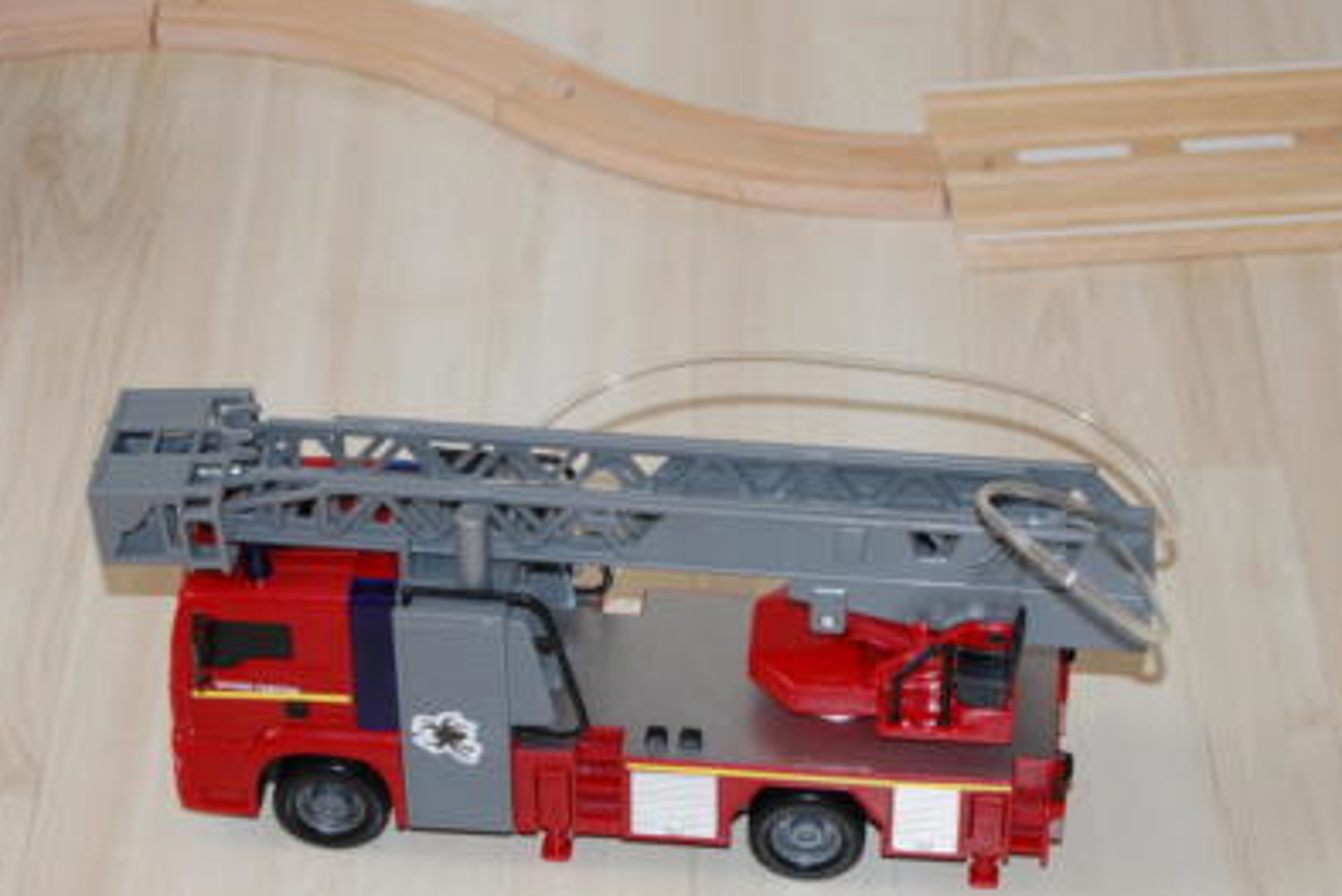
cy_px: 557
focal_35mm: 105
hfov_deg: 19.5
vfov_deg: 13.1
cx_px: 664
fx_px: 3902
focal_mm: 55
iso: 400
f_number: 5.6
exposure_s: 1/60
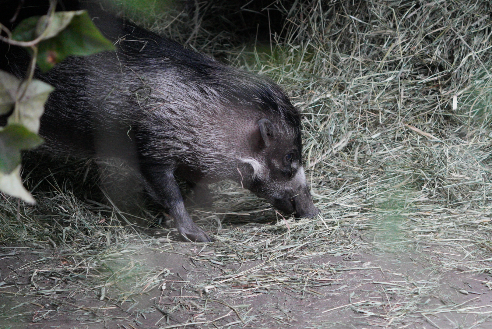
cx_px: 246
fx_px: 4328
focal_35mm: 316
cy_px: 164
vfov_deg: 4.4
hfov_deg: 6.5
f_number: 6.3
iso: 6400
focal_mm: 211
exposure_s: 1/250
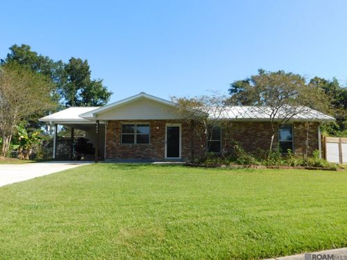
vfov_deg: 46.8
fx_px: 301
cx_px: 174
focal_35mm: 30
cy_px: 130
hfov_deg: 60.0
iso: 125
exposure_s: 1/1000
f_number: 3.2
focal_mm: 5.3
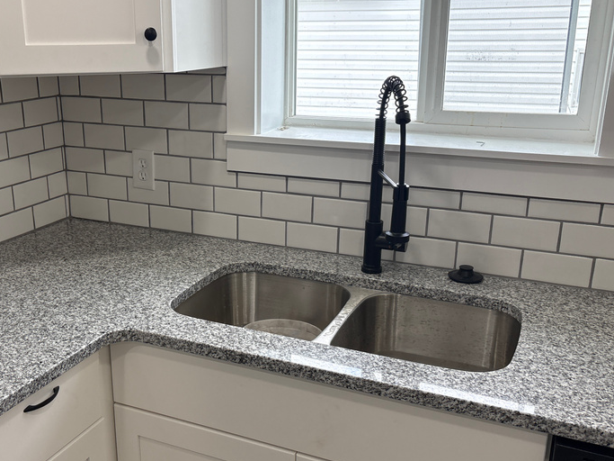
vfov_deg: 36.8
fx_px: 692
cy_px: 249
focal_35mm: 39
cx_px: 232
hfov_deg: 47.5
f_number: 1.6
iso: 64
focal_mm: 5.96
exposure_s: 1/235
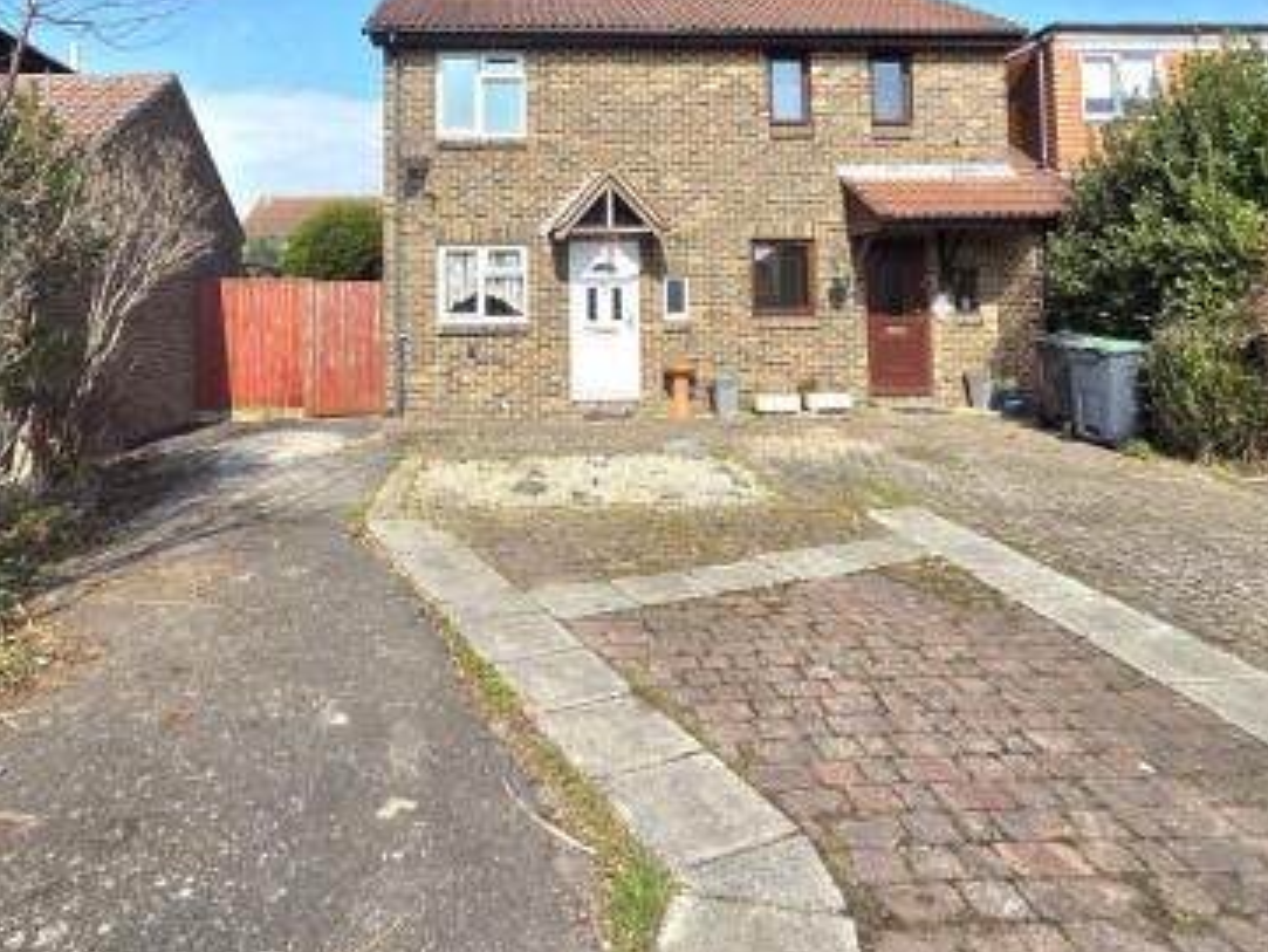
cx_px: 567
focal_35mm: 21
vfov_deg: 61.0
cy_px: 276
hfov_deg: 78.7
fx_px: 769
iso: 50
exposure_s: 1/2500
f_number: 2.2
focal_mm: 2.2
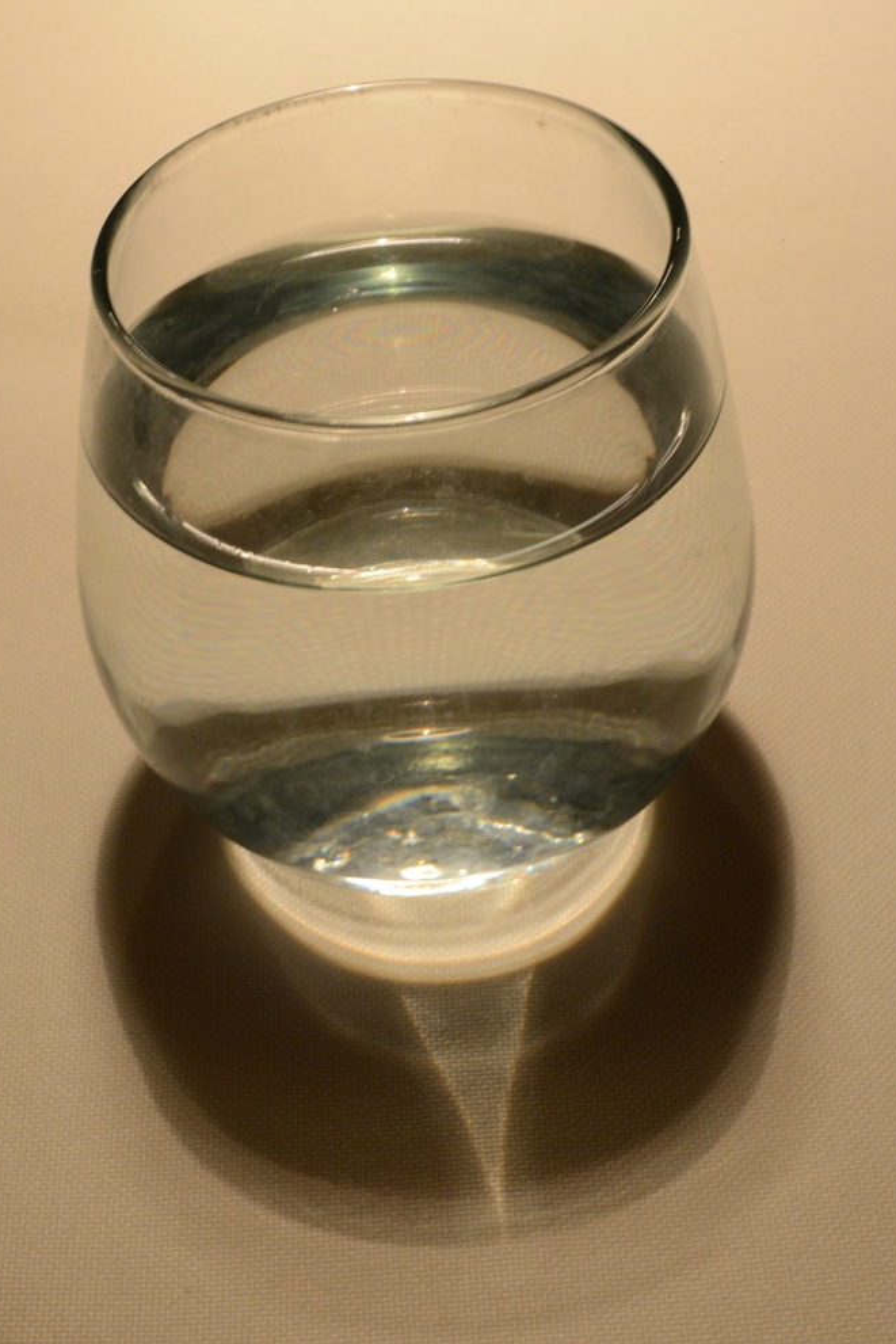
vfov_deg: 32.4
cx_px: 445
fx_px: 2314
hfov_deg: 21.9
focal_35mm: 62
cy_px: 662
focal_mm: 60
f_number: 36
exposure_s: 1/13
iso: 4000
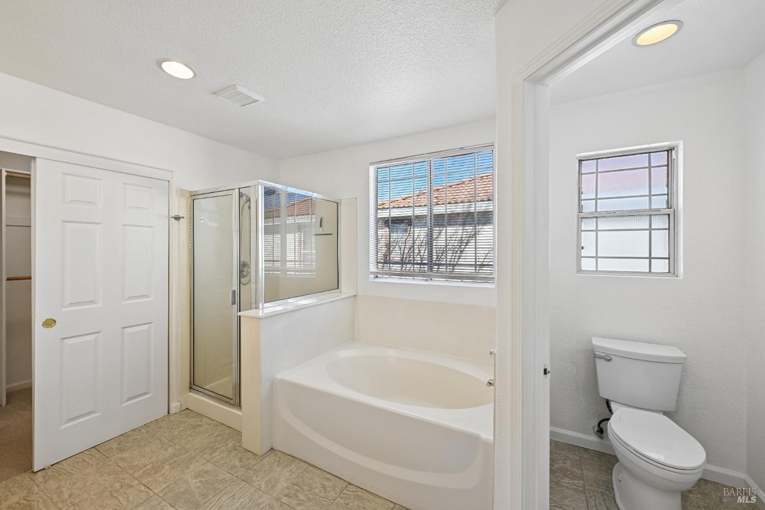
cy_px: 255
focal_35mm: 14
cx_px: 382
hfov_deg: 104.3
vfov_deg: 81.2
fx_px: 297
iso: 400
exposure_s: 1/125
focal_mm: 14
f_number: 8
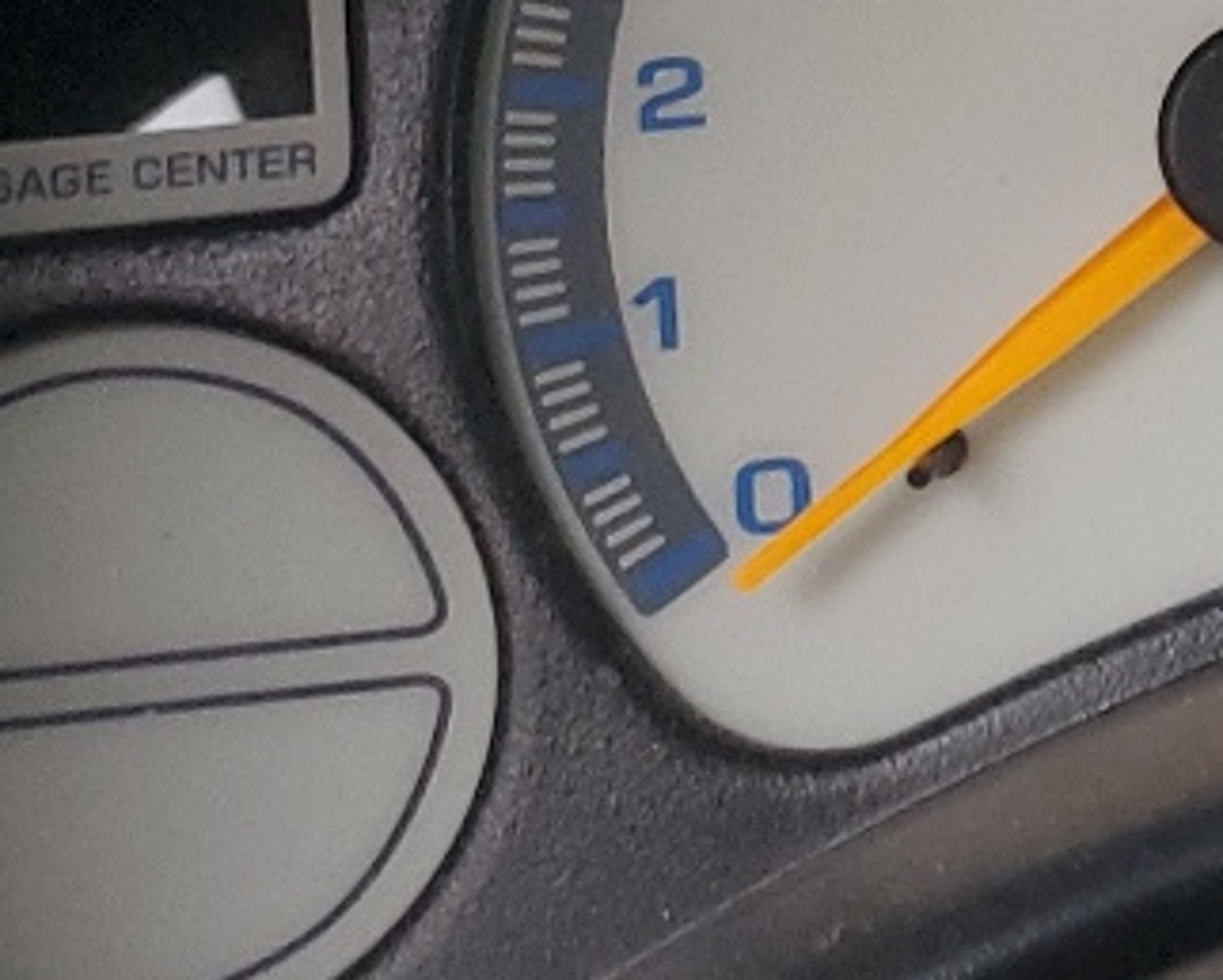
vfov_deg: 11.8
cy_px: -425
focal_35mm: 126
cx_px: 2366
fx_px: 4563
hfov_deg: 13.3
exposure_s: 1/60.2
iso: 87
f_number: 1.5
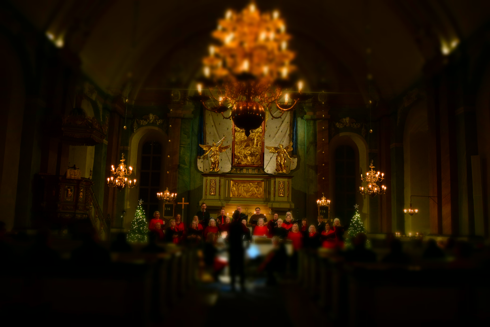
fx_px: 367
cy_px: 164
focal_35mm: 27
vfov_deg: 47.9
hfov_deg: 67.4
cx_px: 245
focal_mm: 18
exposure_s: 1/15
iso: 1600
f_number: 3.5
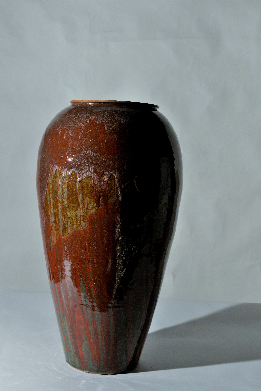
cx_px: 130
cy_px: 196
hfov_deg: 27.0
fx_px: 543
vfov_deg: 39.6
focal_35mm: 50
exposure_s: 1/40
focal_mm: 50
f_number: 9
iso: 1000
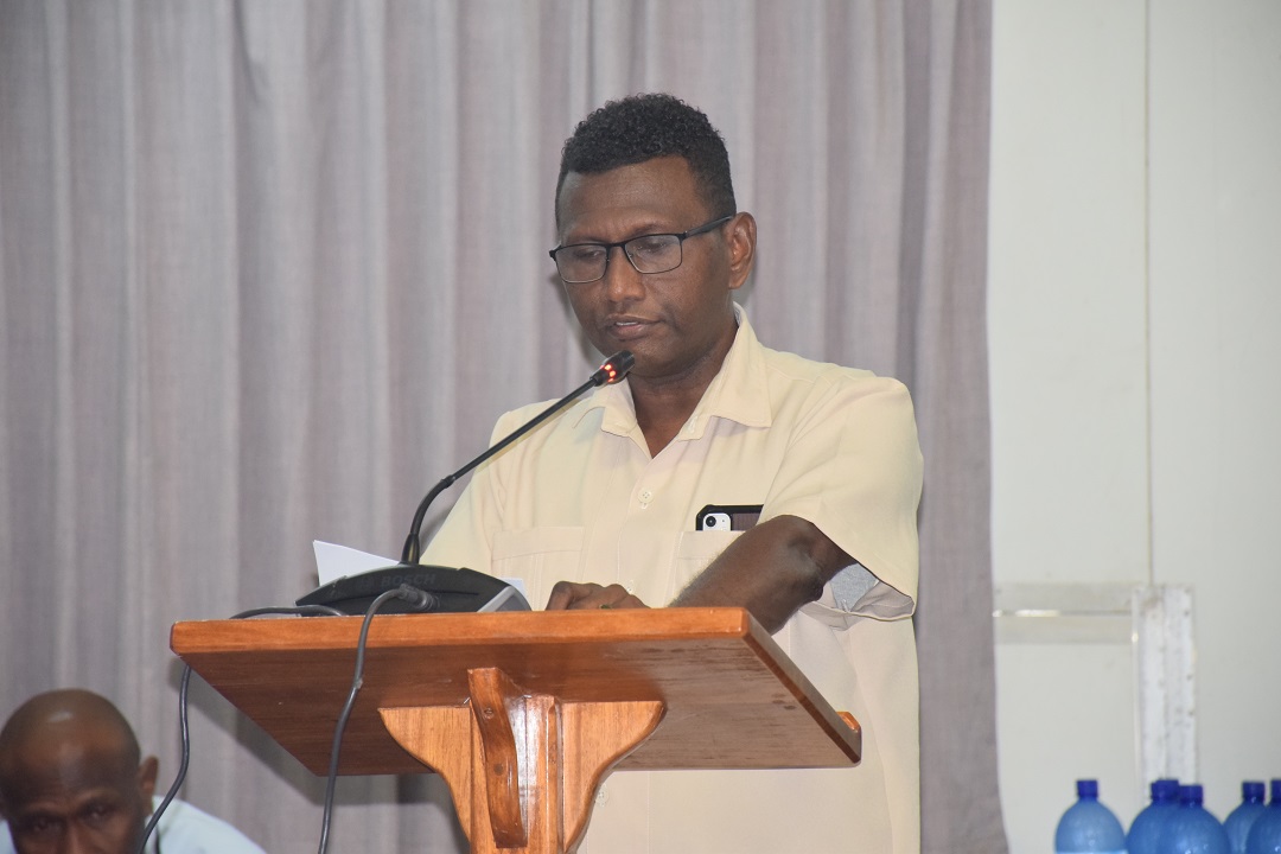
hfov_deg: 9.8
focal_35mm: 210
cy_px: 427
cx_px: 640
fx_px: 7472
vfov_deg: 6.5
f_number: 5.6
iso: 1800
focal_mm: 140
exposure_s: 1/60
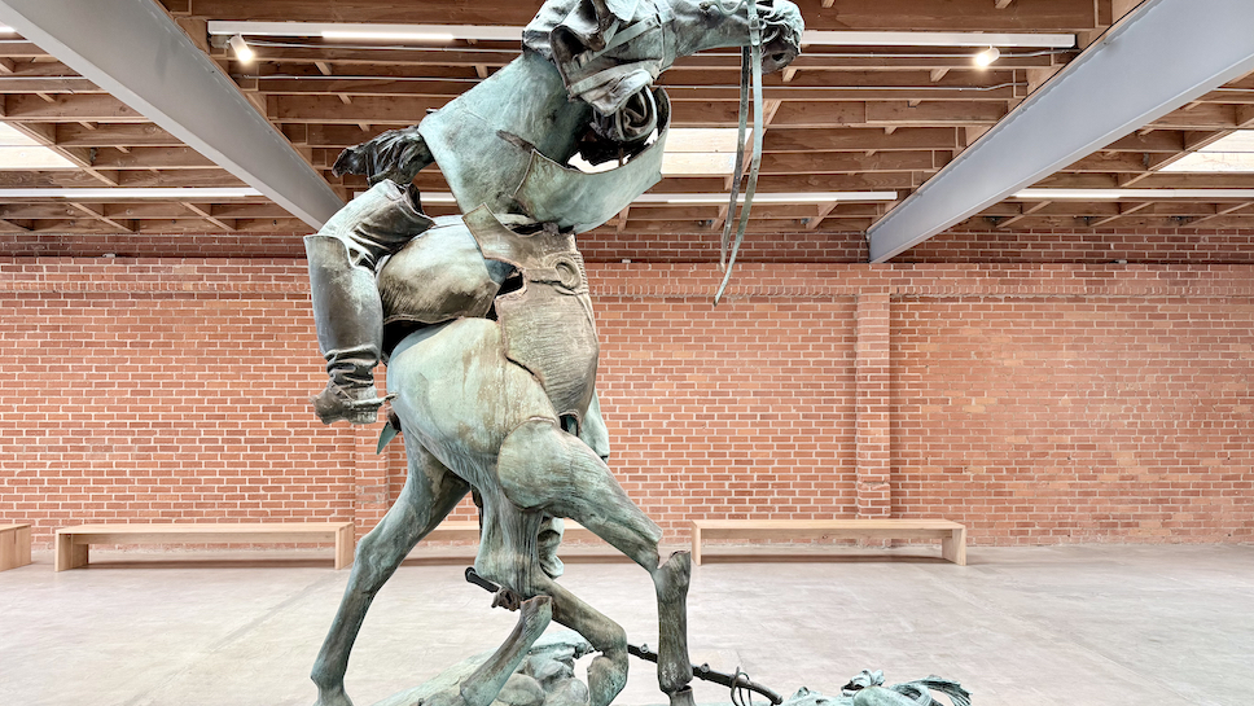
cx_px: 628
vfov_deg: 42.8
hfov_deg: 69.8
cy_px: 399
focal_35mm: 27
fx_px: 898
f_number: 1.78
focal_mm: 6.76
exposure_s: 1/120
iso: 200
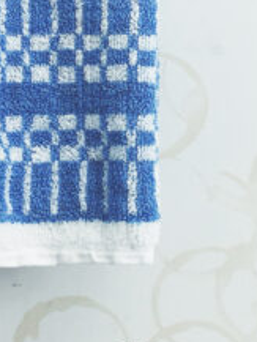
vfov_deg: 16.2
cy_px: 94
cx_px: 295
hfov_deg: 12.0
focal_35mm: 121
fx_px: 1197
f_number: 2.2
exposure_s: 1/120
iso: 40
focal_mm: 4.15
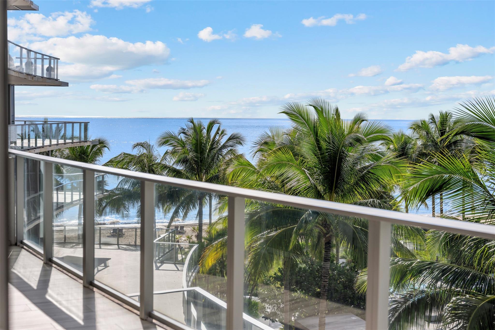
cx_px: 248
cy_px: 165
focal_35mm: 50
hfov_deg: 39.6
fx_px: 687
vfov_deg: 27.0
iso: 64
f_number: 4
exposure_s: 1/1600
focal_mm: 50
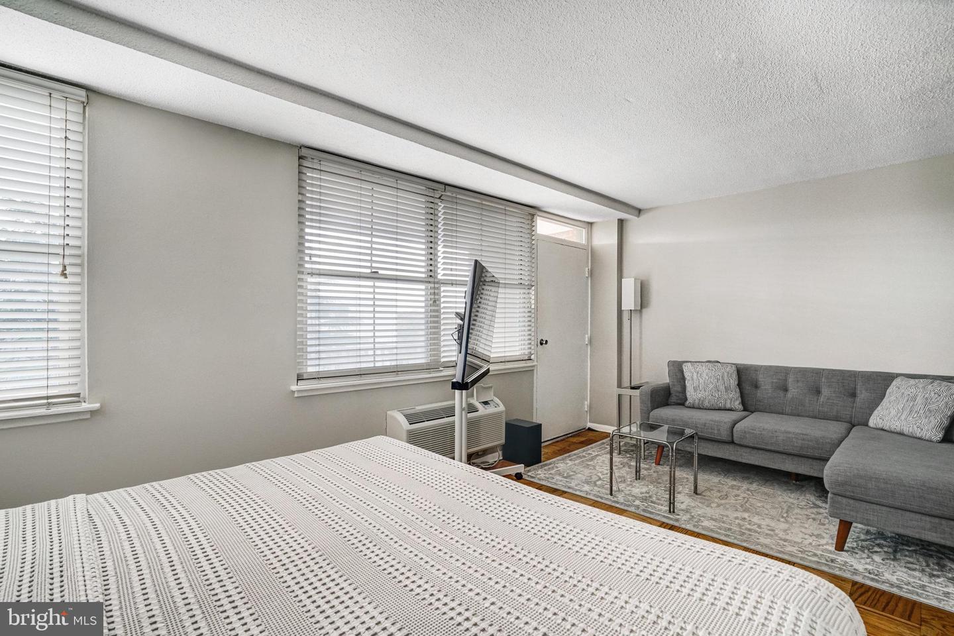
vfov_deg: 73.7
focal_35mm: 16
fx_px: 424
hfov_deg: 96.7
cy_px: 318
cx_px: 477
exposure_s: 1/50
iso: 1250
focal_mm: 16
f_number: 8
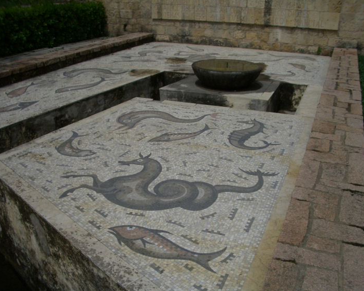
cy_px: 146
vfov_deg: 40.1
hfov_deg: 49.1
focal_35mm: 37
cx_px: 178
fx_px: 398
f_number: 4.3
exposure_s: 1/2000
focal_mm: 5.8
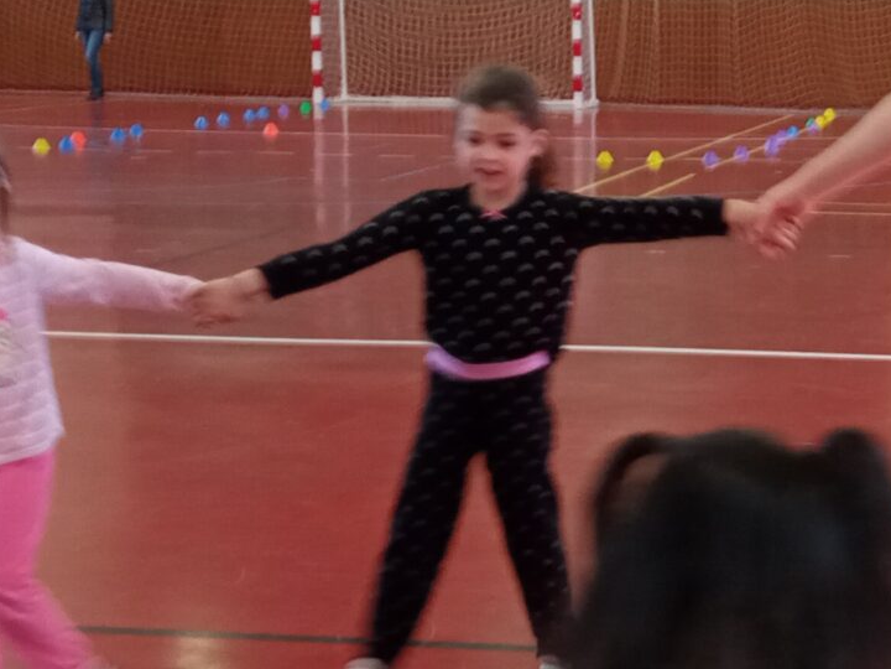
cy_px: 452
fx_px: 2471
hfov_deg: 20.0
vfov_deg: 15.4
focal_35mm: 96
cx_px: 804
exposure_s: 1/33.3
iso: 181
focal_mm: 3.79
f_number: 2.2
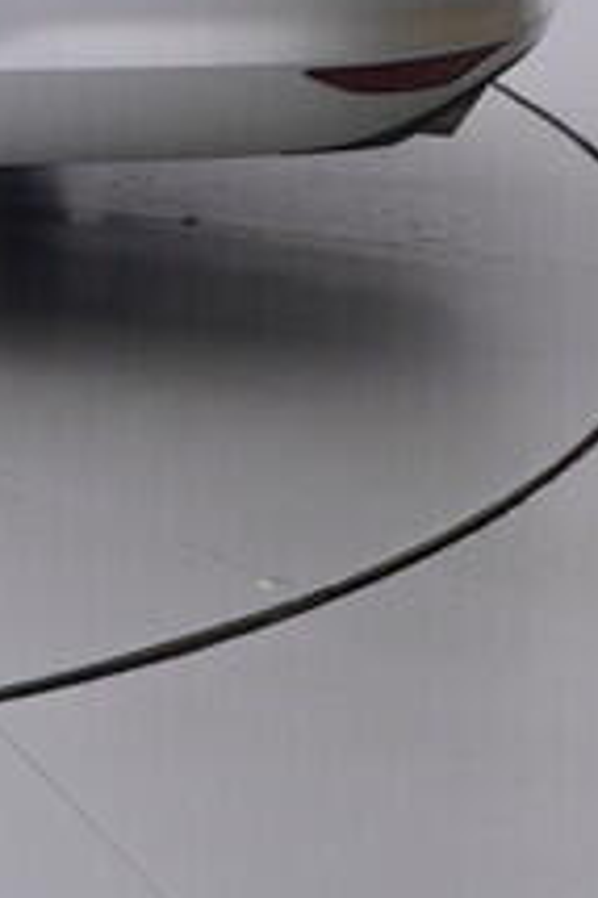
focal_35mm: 107
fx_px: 2680
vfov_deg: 17.8
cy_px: -267
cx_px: -958
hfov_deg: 10.5
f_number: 5
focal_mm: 15
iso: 200
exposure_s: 1/80
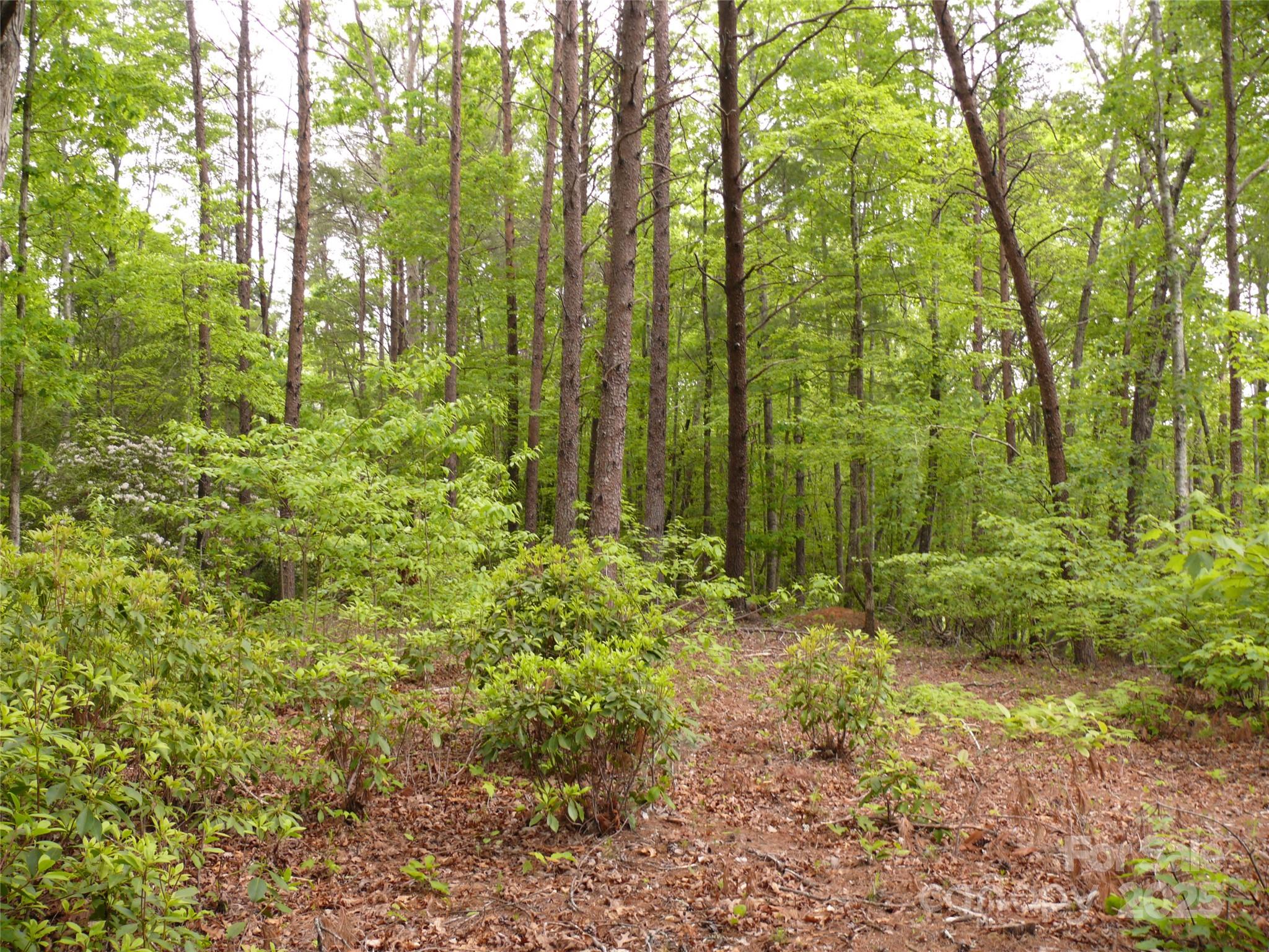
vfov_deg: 40.7
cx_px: 634
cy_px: 476
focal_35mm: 35
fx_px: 1283
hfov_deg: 52.6
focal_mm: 7.4
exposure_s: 1/80
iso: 100
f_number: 2.8
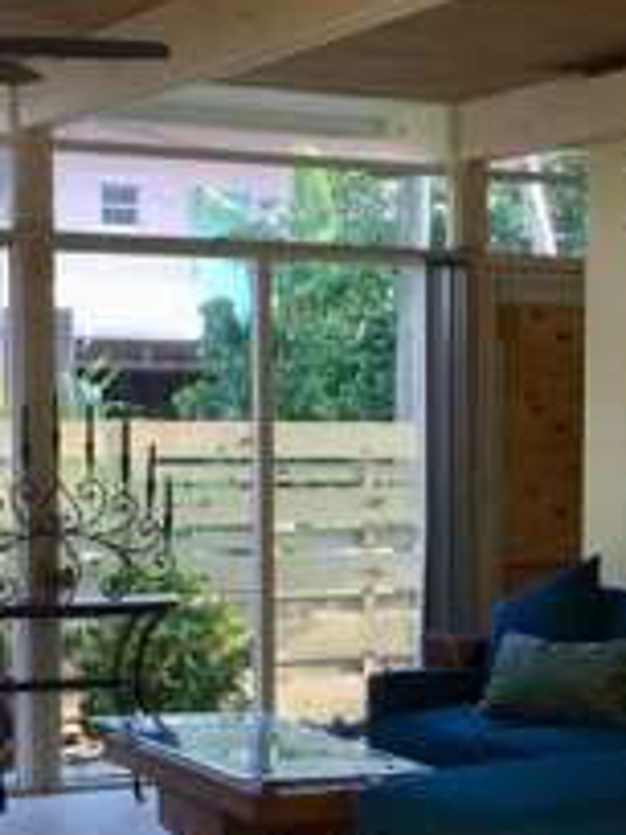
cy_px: 667
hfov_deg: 15.1
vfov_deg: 20.0
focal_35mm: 97
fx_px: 2339
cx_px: 579
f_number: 2.2
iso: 32
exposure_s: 1/128
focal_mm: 4.15
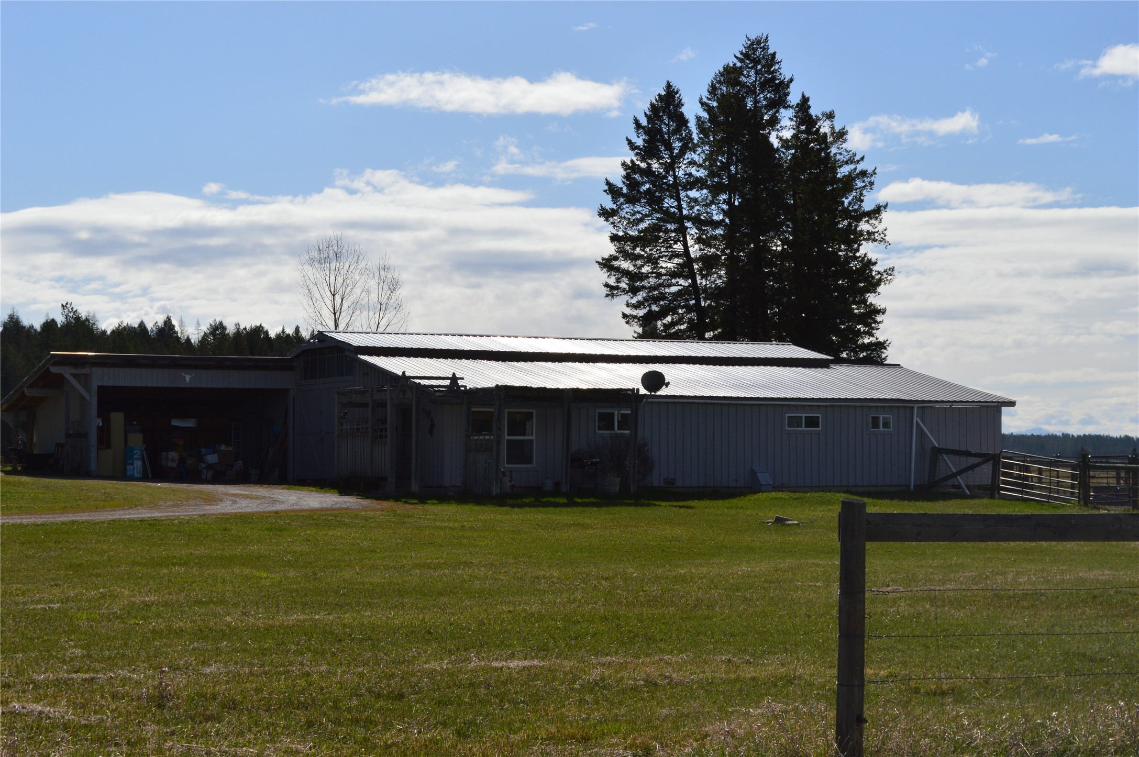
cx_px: 570
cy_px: 378
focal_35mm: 75
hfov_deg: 27.0
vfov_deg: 18.1
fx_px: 2371
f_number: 11
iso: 220
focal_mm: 50
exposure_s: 1/500
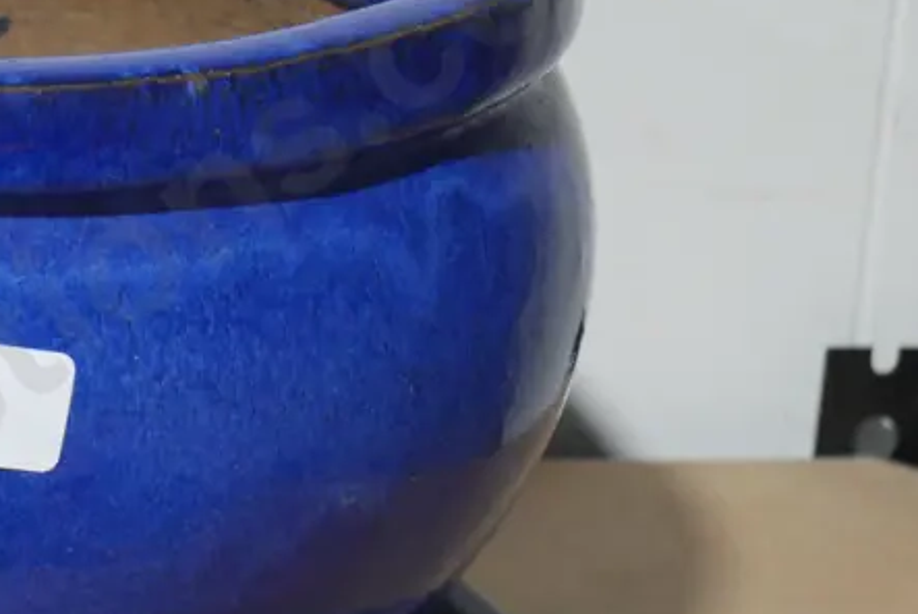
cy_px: 455
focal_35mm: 173
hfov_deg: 11.7
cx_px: -116
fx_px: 4414
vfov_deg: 7.9
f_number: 6.3
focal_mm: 36
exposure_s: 1/80
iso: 2000
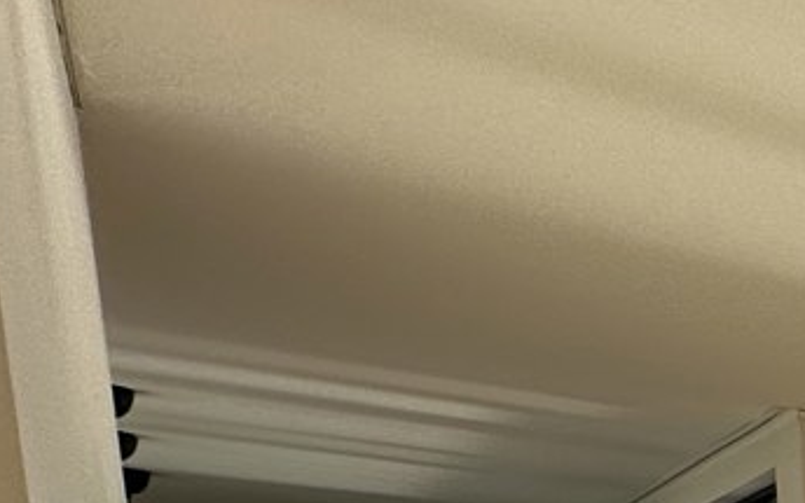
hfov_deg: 17.8
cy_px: 973
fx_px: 1514
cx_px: 1694
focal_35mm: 69
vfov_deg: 15.5
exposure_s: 1/407
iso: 40
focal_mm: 2.22
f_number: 2.2
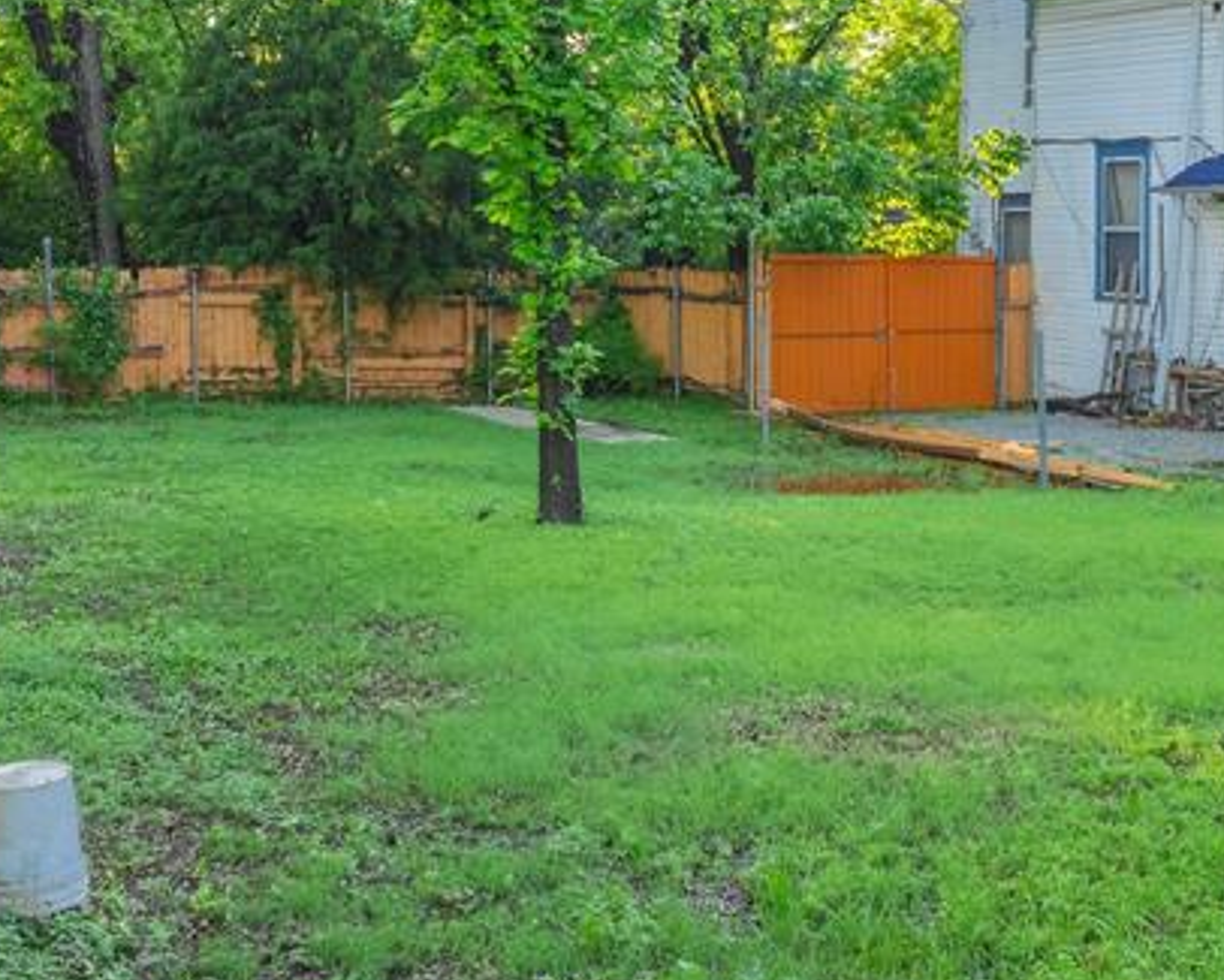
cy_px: 244
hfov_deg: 31.7
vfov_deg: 25.5
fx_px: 2138
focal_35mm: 59
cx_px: 826
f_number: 2.8
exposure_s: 1/25
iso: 200
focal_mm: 12.29
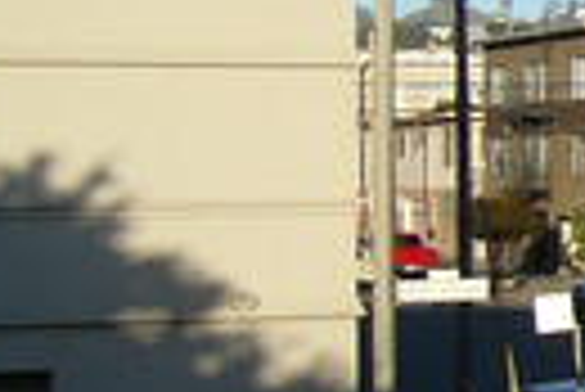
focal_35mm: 179
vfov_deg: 7.7
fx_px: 2912
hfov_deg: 10.5
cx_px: 1161
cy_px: 126
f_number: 8
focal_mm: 5.8
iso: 50
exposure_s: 1/125
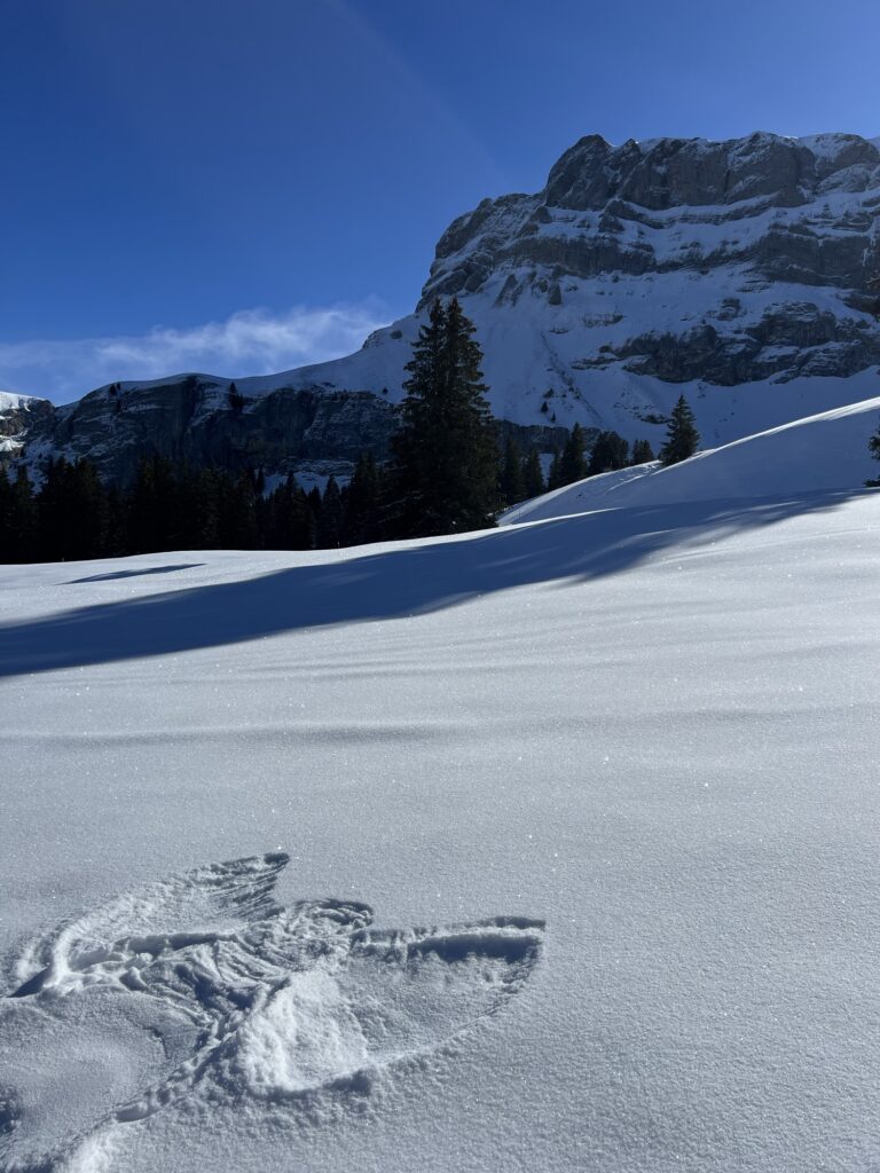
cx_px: 440
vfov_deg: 67.3
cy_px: 586
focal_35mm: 26
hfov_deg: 53.1
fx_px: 881
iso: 50
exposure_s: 1/14286
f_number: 1.5
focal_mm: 5.7
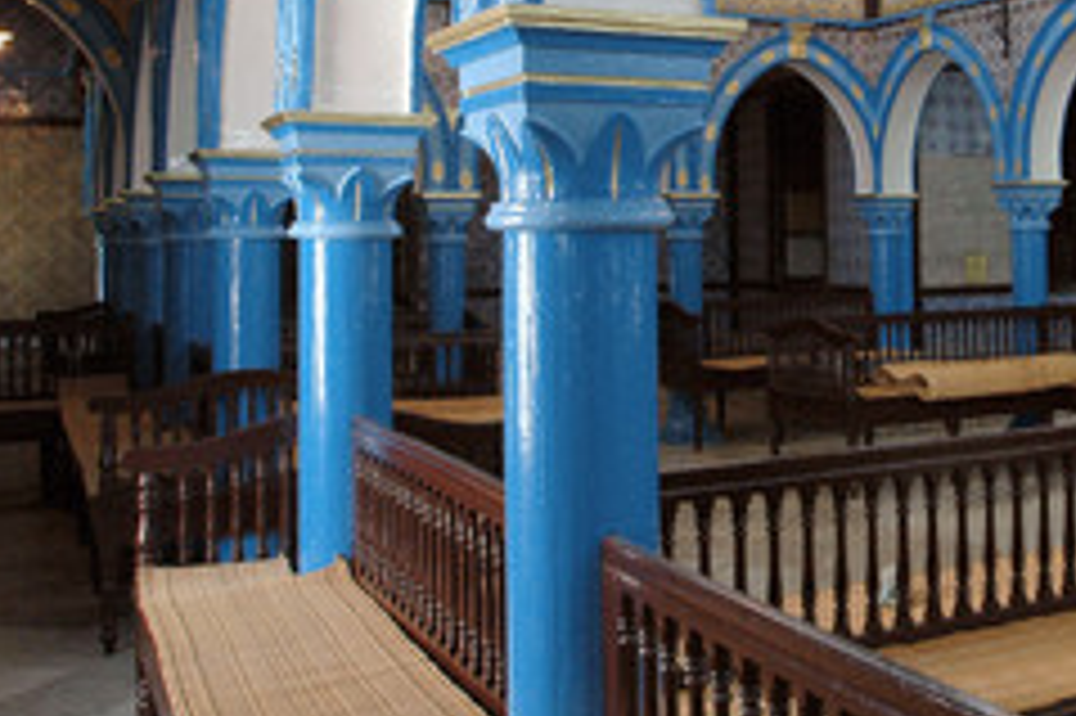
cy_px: 167
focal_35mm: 45
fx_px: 1340
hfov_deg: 41.9
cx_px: 858
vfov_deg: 29.4
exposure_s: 1/30
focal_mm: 17
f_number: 7.1
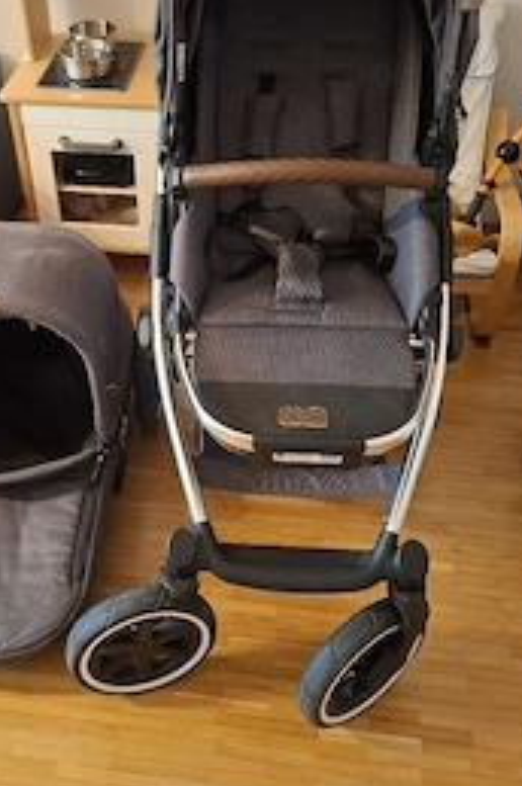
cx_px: 197
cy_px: 355
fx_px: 807
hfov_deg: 35.7
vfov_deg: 51.9
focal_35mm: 37
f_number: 1.8
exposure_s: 1/25
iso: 500
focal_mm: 5.54
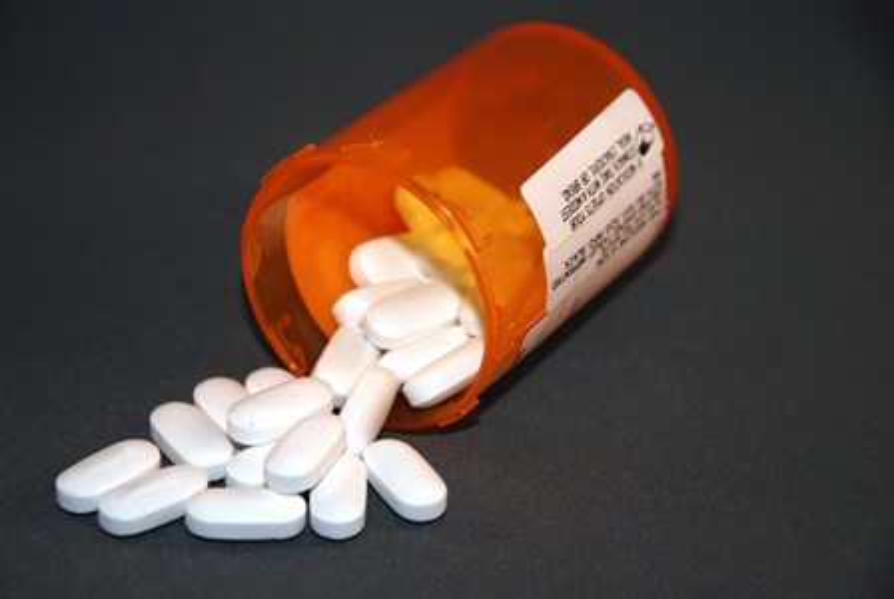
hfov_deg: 17.0
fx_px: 2984
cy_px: 300
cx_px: 447
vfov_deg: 11.5
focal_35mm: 120
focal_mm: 80
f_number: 5.6
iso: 200
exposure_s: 1/60
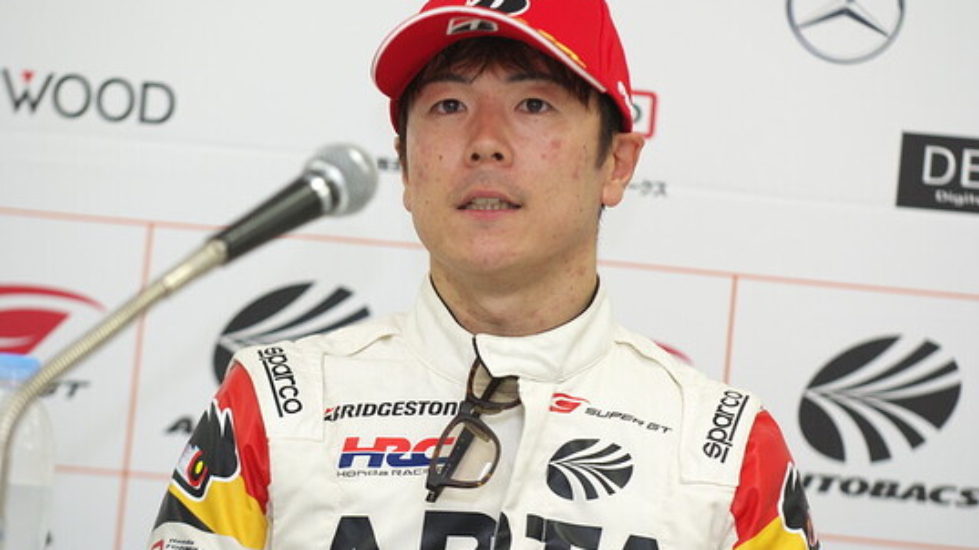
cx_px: 489
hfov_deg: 9.8
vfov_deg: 5.5
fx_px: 5737
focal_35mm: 221
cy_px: 260
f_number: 2.8
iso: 400
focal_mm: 140
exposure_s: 1/200
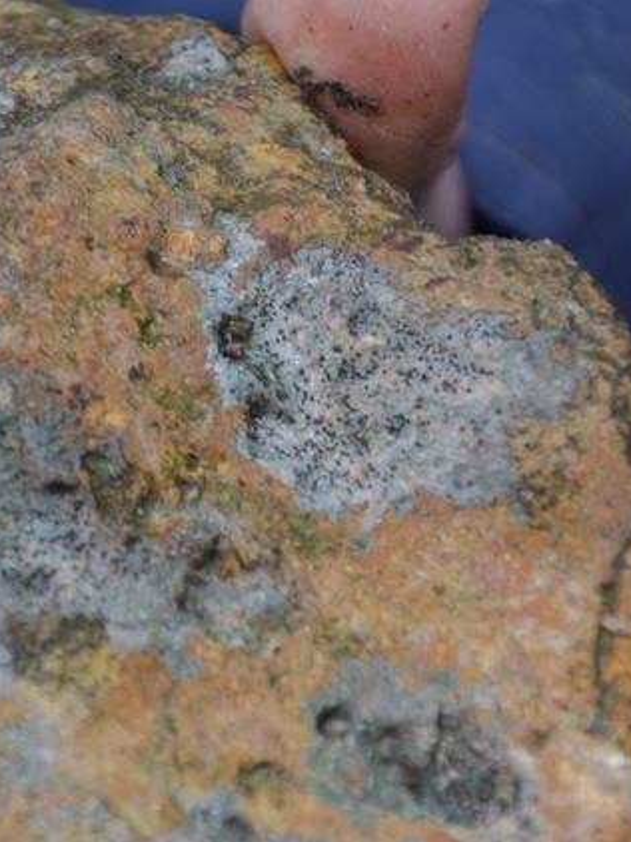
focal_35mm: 546
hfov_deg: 2.7
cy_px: 421
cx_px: 236
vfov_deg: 3.6
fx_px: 13284
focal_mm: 250
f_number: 7.1
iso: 400
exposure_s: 1/125
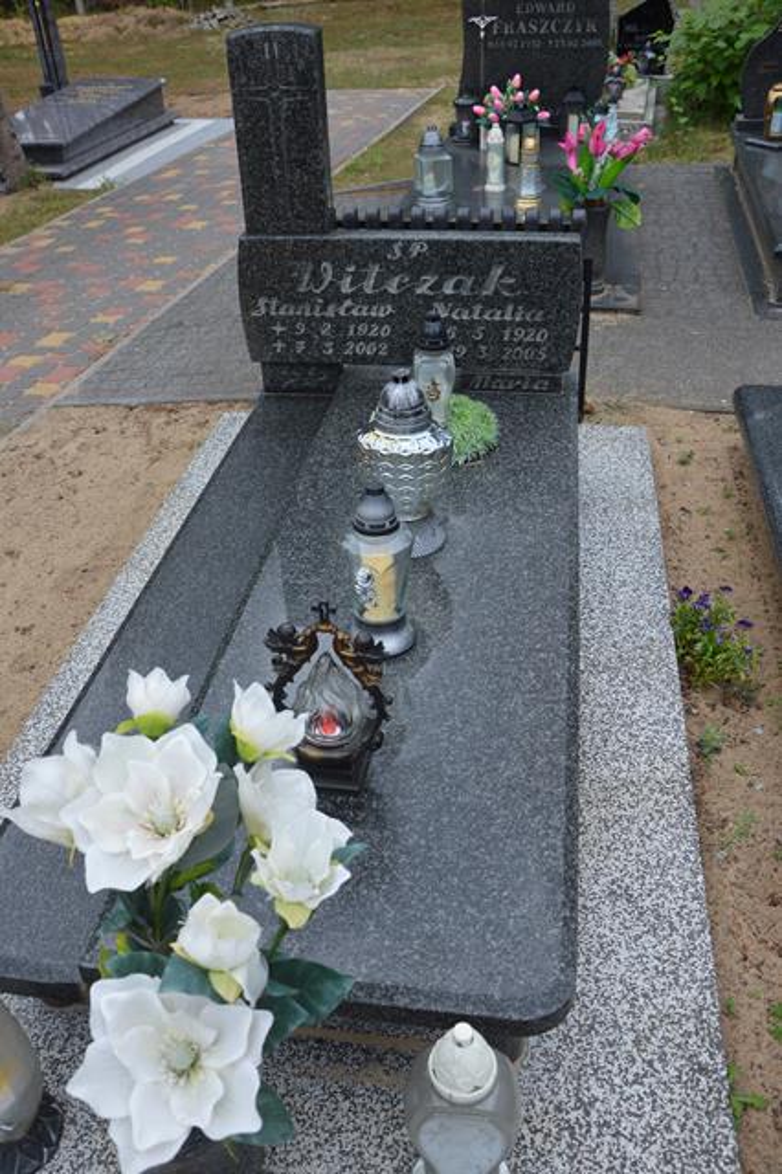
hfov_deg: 41.7
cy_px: 587
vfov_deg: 59.5
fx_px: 1027
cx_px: 391
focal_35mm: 32
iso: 160
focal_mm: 21
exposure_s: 1/125
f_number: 5.6
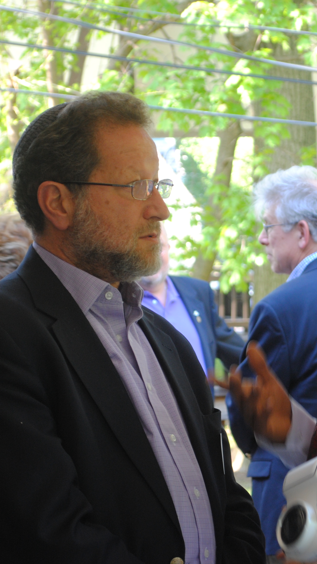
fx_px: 1939
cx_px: 243
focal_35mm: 130
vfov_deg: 16.5
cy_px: 282
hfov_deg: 9.3
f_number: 5.6
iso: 280
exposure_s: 1/30
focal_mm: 55
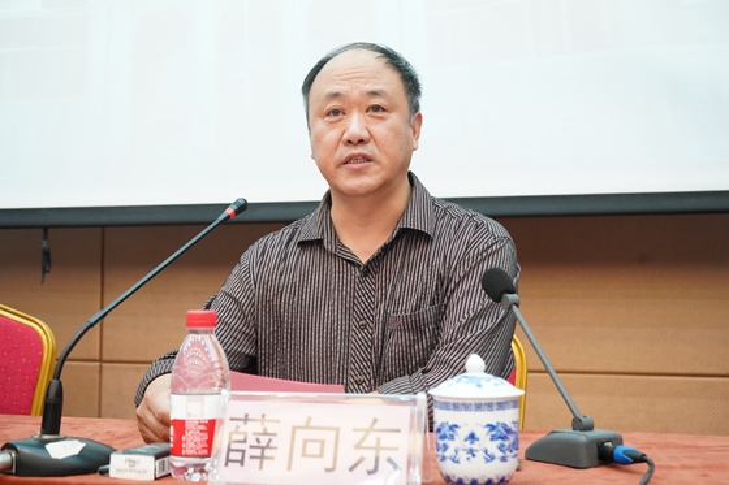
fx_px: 891
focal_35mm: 44
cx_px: 364
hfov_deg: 44.5
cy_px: 242
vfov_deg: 30.5
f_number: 5.6
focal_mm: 44
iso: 4000
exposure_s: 1/60
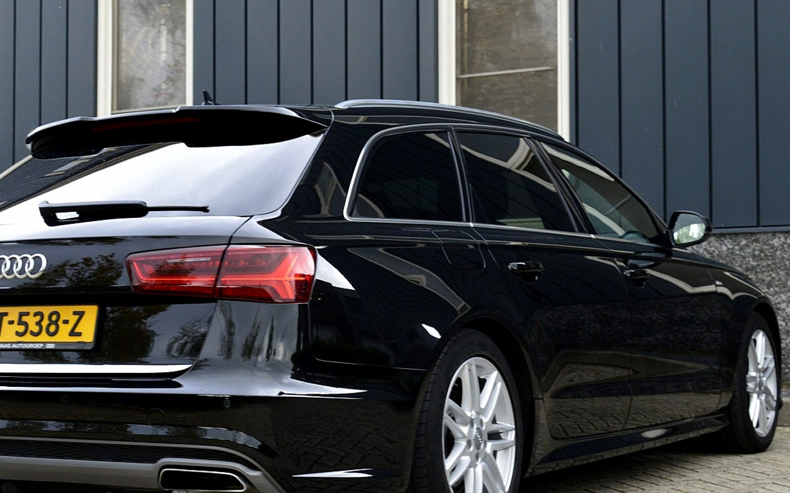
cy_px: 277
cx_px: 306
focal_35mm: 71
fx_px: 1528
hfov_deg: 28.9
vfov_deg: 18.3
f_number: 7.1
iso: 800
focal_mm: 34
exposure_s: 1/60
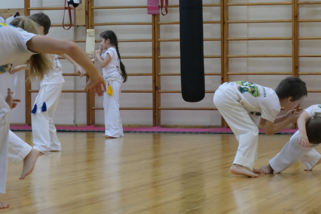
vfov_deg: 11.9
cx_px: 208
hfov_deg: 17.8
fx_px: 1025
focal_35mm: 115
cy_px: 68
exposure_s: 1/300
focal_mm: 43.2
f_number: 5.6
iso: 6400
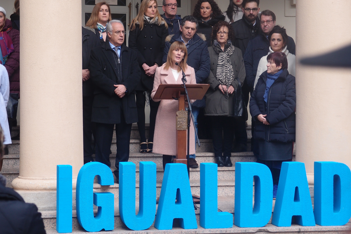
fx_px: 936
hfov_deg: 21.2
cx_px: 176
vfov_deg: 14.2
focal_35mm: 96
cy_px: 108
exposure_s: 1/320
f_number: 2.8
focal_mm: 19.84
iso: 100
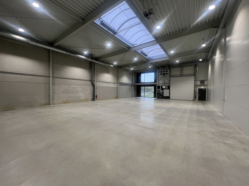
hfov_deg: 106.2
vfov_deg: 89.9
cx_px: 124
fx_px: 94
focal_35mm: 13
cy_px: 93
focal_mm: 1.57
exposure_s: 1/100
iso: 100
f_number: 1.8
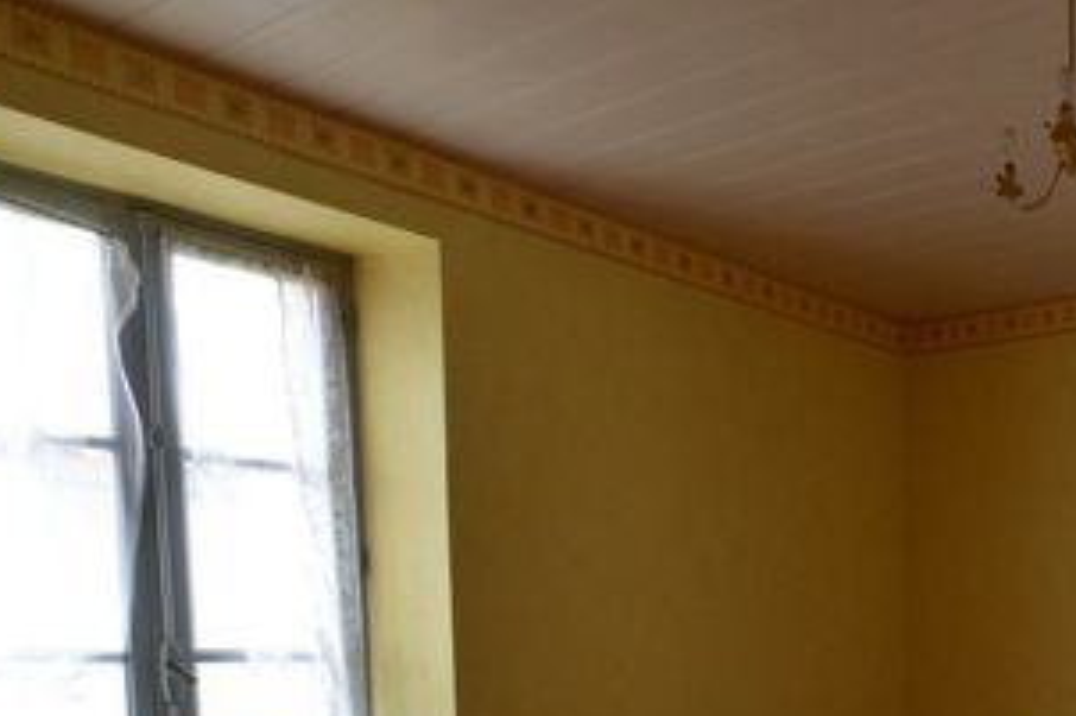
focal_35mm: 35
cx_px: 1149
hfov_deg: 43.7
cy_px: 744
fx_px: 1045
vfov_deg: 33.9
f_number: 5
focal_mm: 10
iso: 400
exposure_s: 1/100
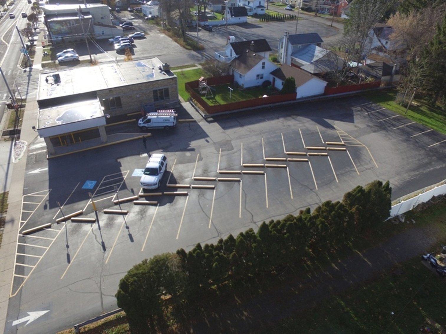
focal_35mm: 20
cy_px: 167
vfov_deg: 66.0
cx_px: 223
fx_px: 258
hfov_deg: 81.7
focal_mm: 3.61
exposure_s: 1/812
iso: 100
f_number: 2.8
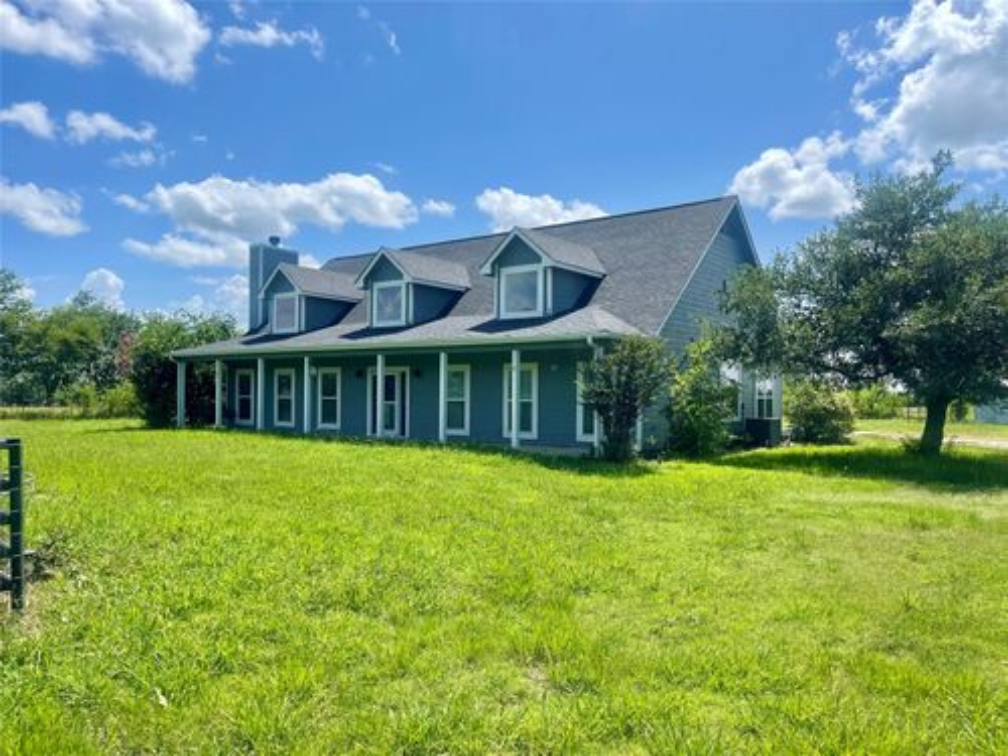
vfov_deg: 54.9
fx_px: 728
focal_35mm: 25
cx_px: 504
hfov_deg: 69.4
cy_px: 378
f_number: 1.6
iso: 32
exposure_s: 1/4348
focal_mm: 5.1
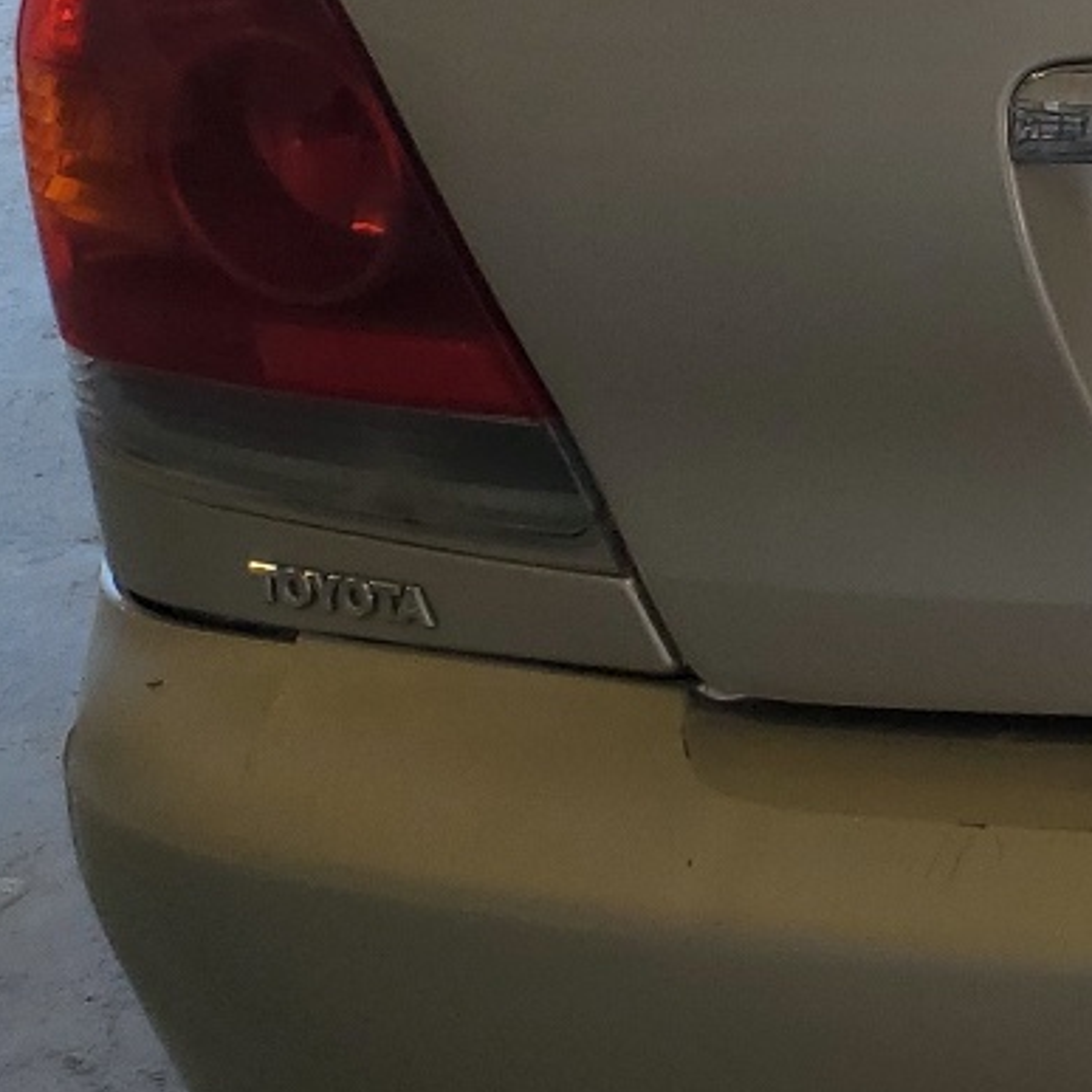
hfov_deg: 16.3
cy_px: 62
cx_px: 1769
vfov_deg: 17.9
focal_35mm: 95
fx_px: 3391
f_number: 1.5
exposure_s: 1/345
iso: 50
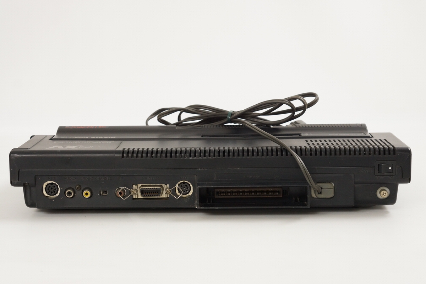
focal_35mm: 75
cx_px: 213
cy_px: 142
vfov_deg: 18.2
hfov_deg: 27.0
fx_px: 887
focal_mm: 50
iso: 800
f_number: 6.3
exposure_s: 1/80
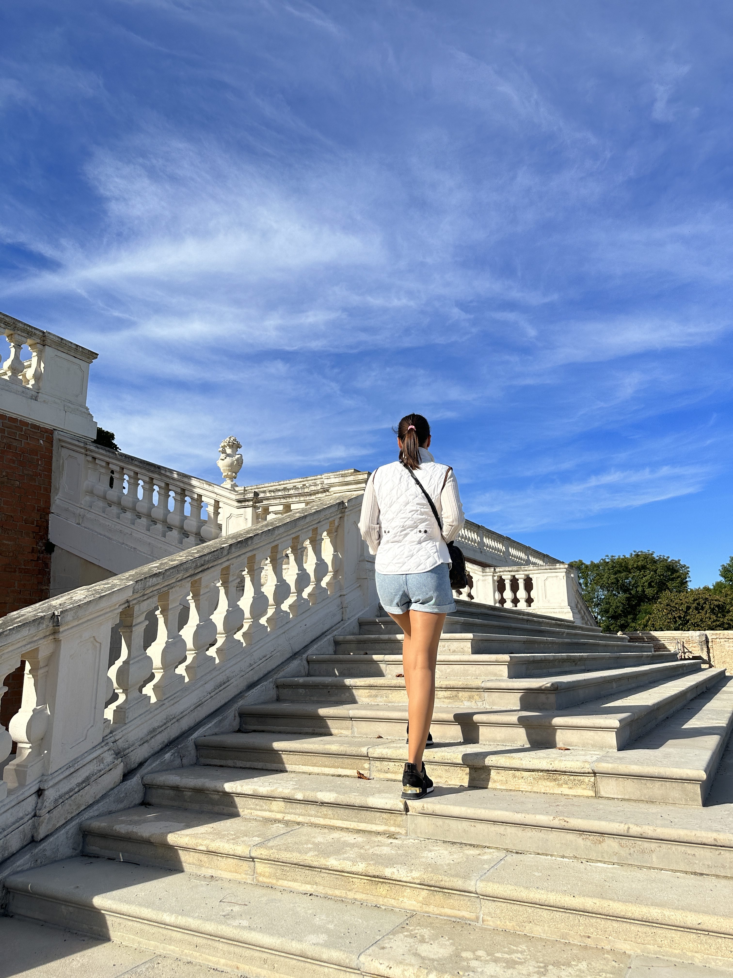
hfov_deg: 56.8
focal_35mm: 24
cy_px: 489
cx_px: 366
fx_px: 678
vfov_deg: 71.6
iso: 80
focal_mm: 6.86
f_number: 1.78
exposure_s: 1/7042
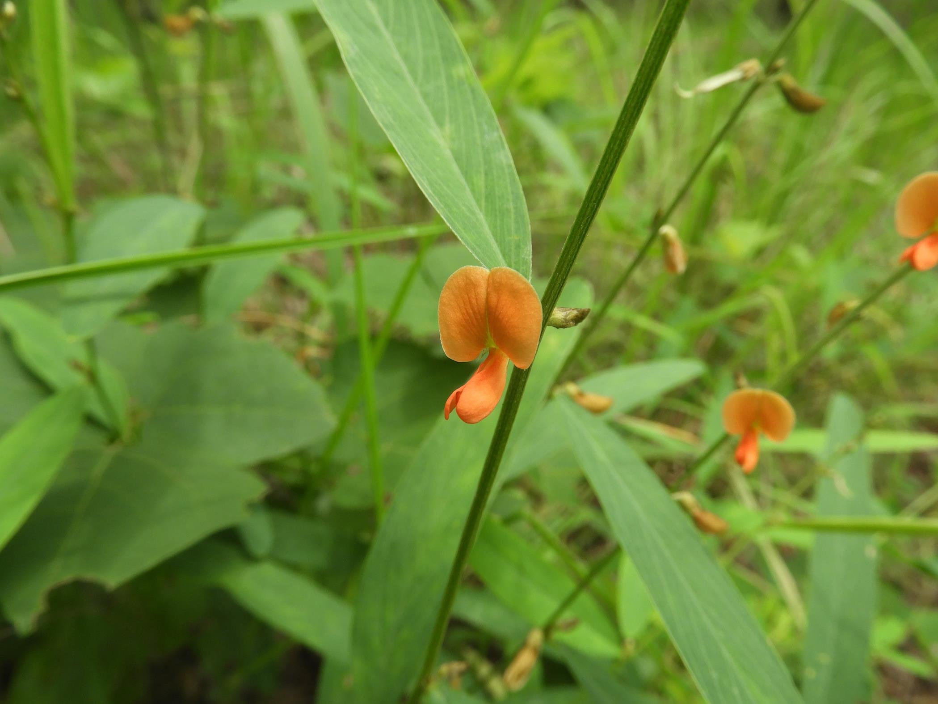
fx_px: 650
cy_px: 352
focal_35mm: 24
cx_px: 469
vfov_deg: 56.8
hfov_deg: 71.6
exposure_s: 1/200
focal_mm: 4.3
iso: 100
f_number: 3.3
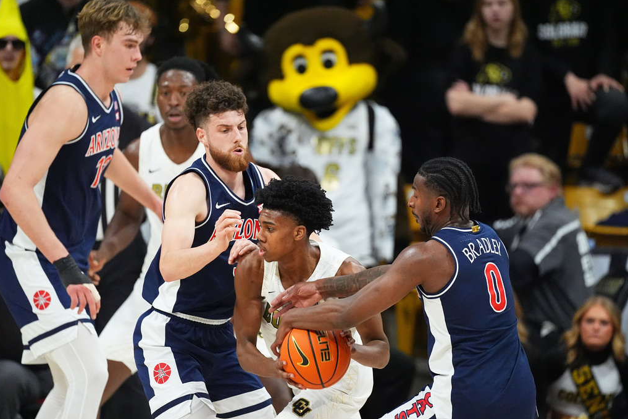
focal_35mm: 604
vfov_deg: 2.3
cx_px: 312
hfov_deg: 3.4
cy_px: 209
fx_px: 10536
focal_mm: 600
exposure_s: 1/1600
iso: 8000
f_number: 4
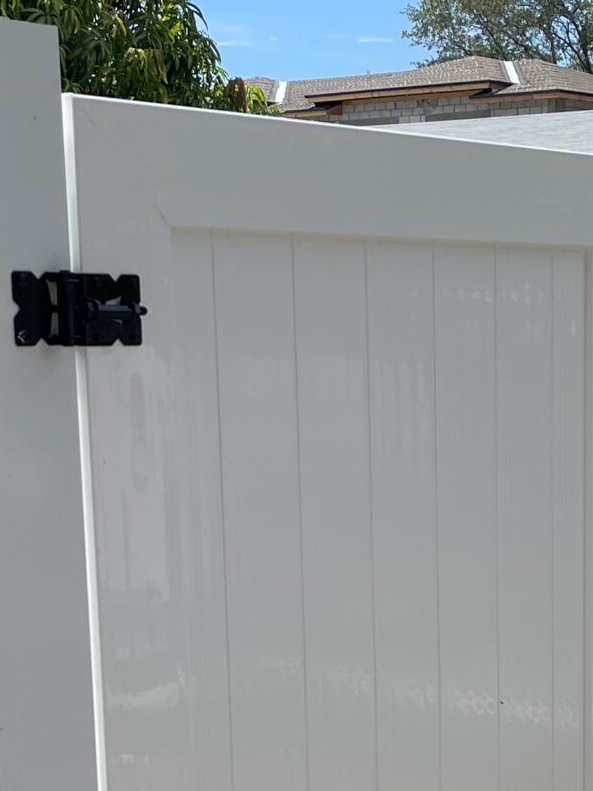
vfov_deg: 23.5
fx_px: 1849
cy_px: 710
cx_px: 643
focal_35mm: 81
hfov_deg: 17.6
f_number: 1.6
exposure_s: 1/3257
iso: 32
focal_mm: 5.1
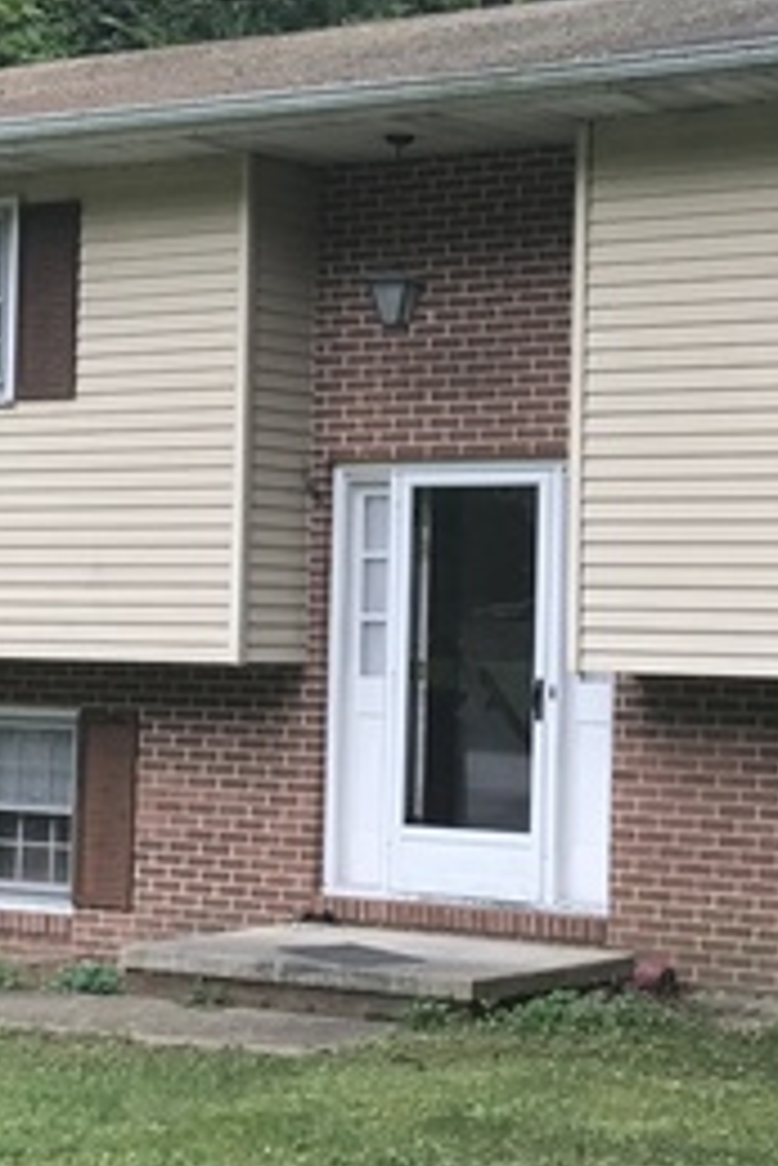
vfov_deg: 23.4
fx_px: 2816
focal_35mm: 87
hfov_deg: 15.6
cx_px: 632
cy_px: 504
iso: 20
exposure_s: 1/407
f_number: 1.8
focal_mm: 3.99
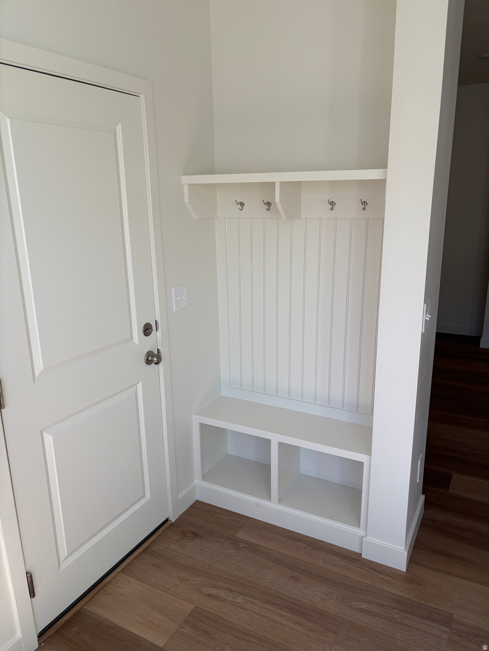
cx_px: 244
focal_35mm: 26
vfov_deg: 67.3
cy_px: 326
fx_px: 490
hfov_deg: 53.1
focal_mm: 5.96
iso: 50
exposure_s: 1/319
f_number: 1.6
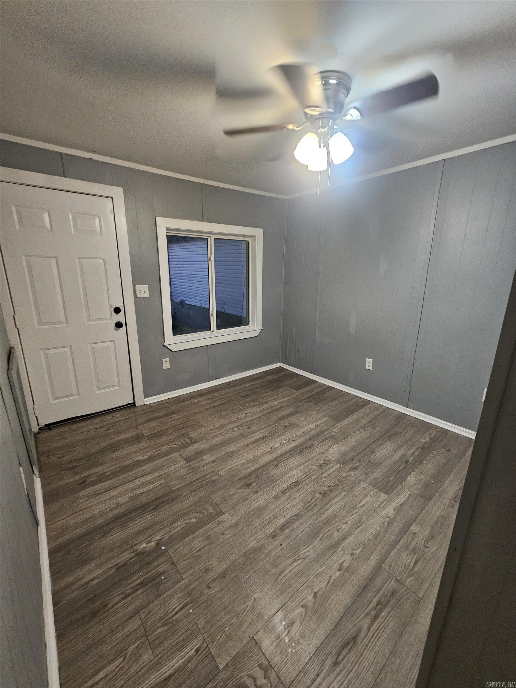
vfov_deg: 106.2
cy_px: 344
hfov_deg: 89.9
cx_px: 258
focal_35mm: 13
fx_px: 258
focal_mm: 2.2
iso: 320
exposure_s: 1/40
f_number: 2.2
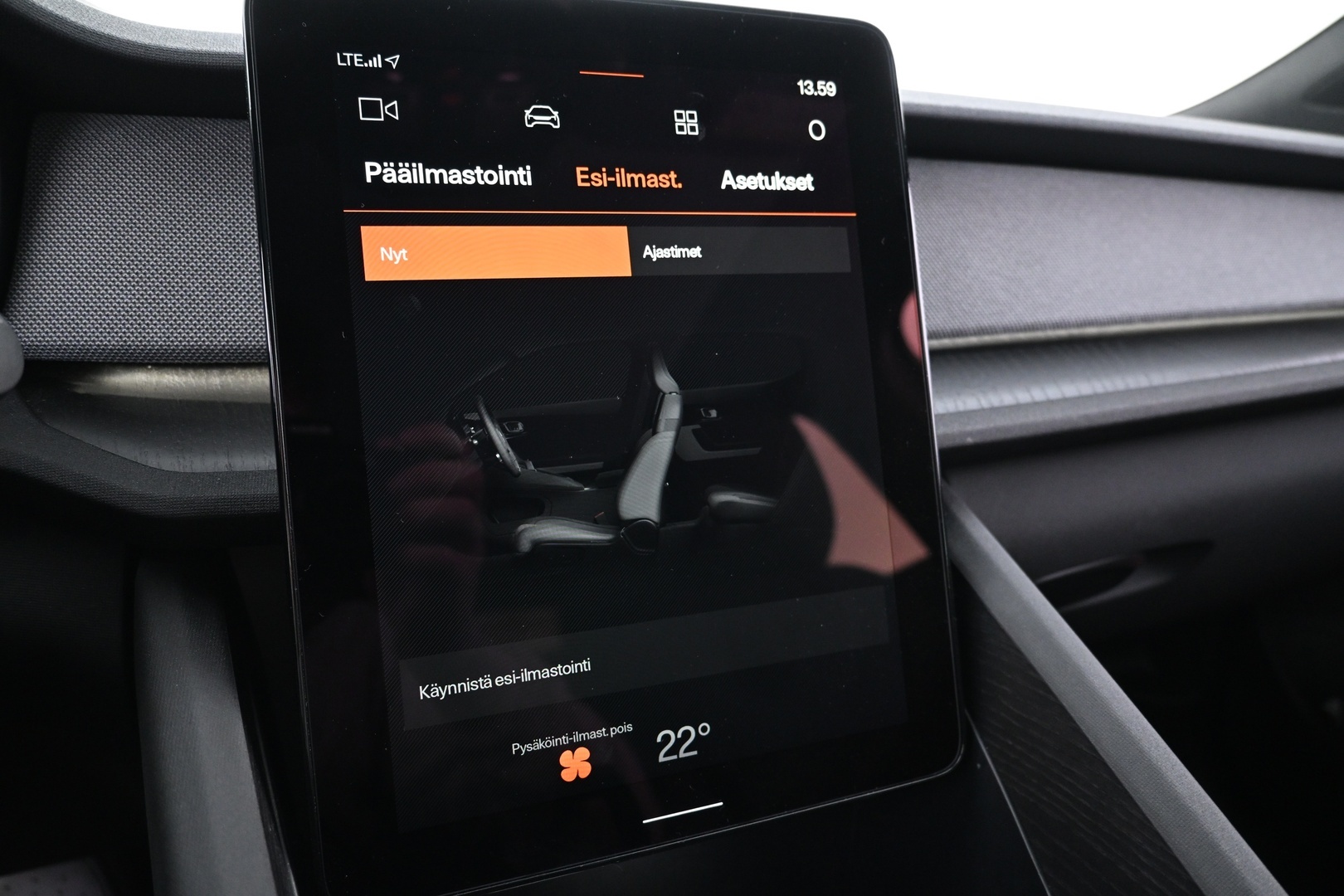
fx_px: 896
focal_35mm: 24
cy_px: 448
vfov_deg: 53.1
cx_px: 672
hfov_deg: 73.7
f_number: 3.5
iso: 1600
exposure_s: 1/10
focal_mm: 16
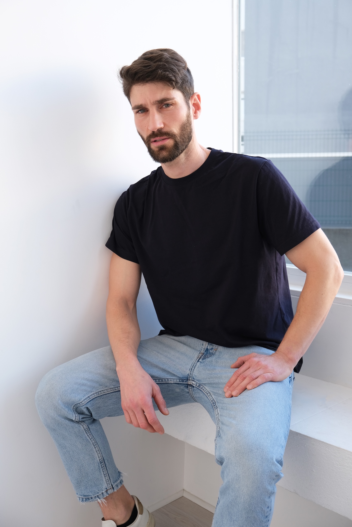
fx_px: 557
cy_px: 264
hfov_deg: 35.1
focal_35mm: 38
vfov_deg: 50.7
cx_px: 176
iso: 250
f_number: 4
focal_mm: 25.4
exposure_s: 1/80
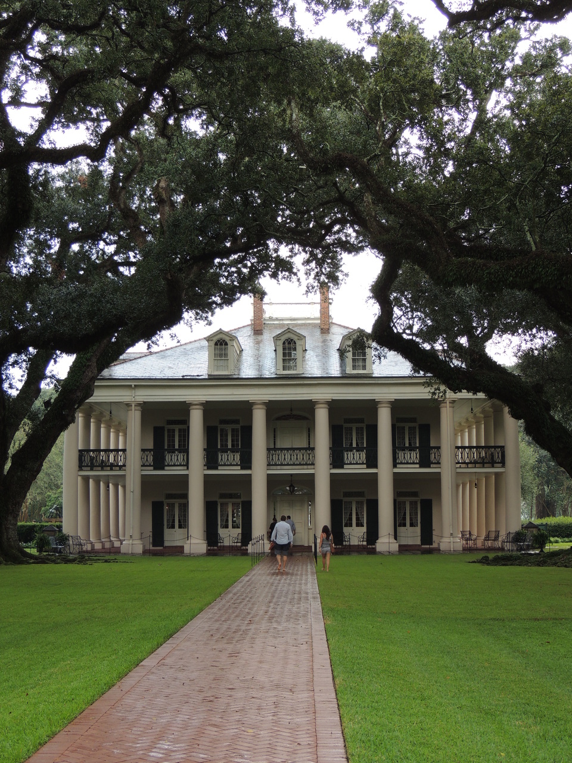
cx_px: 286
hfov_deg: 29.1
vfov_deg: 38.2
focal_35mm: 50
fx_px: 1102
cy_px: 382
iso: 100
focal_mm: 8.9
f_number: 3.6
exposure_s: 1/100
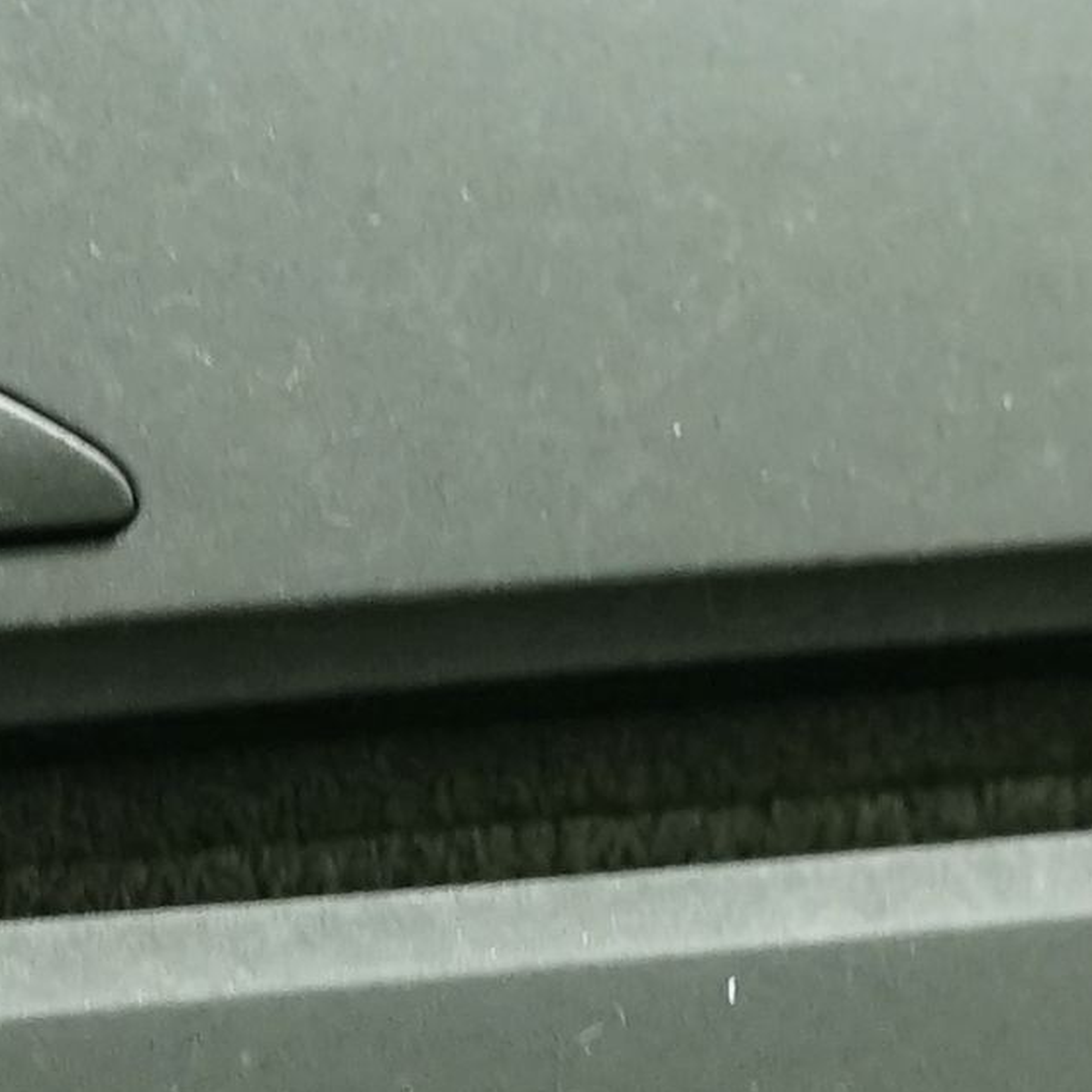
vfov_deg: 7.5
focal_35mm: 233
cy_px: 645
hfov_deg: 7.5
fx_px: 8316
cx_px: 607
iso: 1250
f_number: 5
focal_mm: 29
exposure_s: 1/13
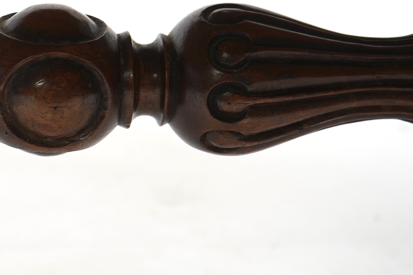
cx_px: 41
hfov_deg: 15.1
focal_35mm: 134
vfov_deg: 10.2
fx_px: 1537
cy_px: 86
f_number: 5.6
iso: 640
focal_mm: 55
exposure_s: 1/80
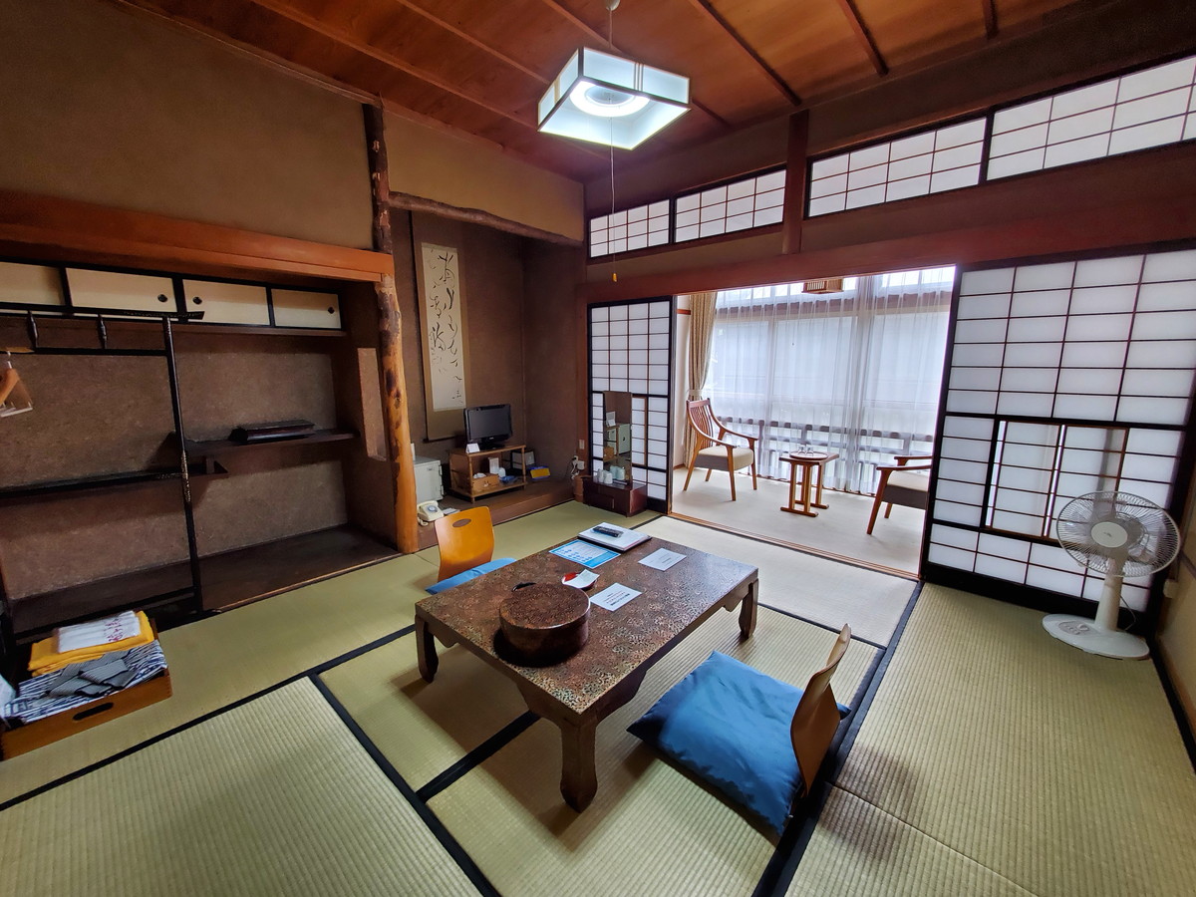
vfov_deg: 89.9
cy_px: 448
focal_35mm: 13
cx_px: 598
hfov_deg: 106.2
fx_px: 449
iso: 100
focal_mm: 1.8
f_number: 2.2
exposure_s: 1/25
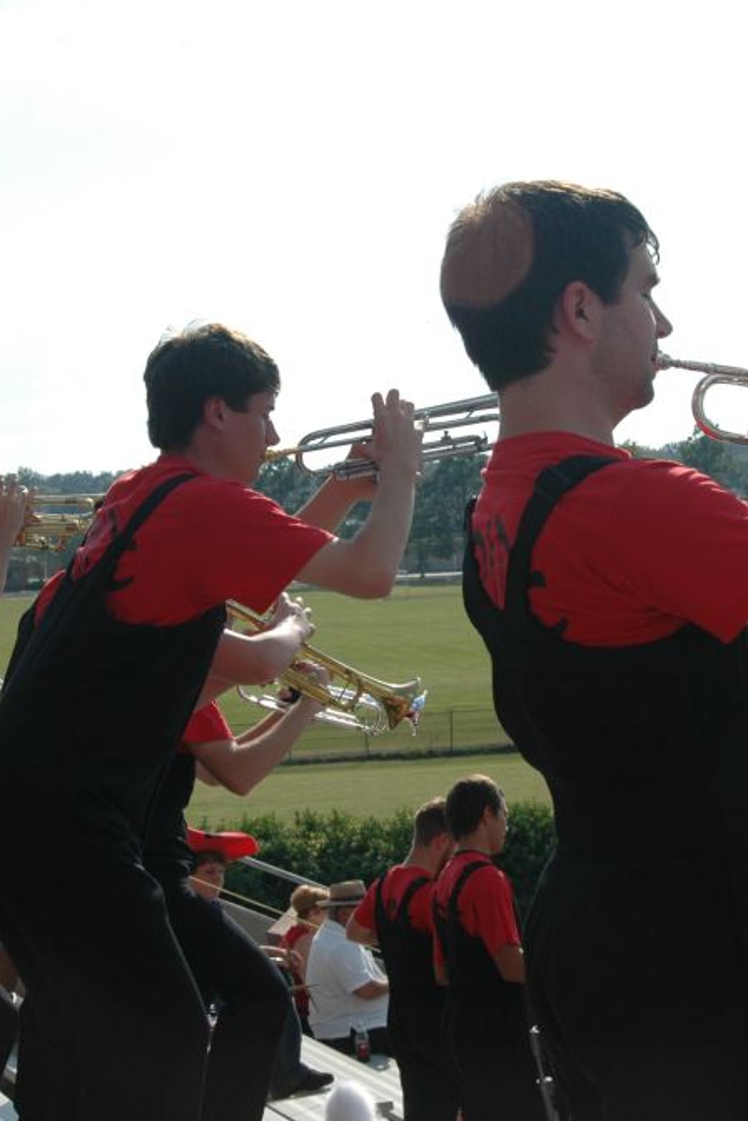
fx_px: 3272
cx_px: 399
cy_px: 557
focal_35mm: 105
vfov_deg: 19.5
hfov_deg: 13.0
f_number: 10
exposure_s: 1/400
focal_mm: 46
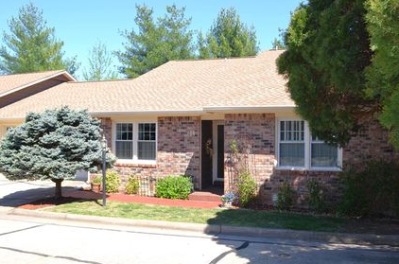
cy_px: 140
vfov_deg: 40.9
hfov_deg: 58.7
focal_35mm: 32
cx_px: 219
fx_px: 354
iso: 100
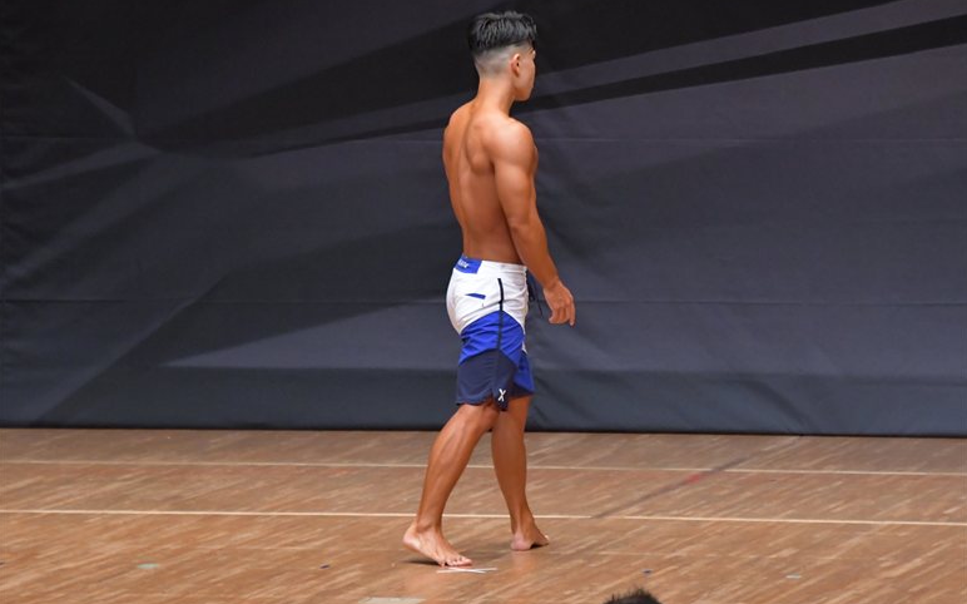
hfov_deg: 6.8
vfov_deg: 4.3
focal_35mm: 307
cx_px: 483
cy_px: 291
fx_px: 8088
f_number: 5.6
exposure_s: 1/400
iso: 6400
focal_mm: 200
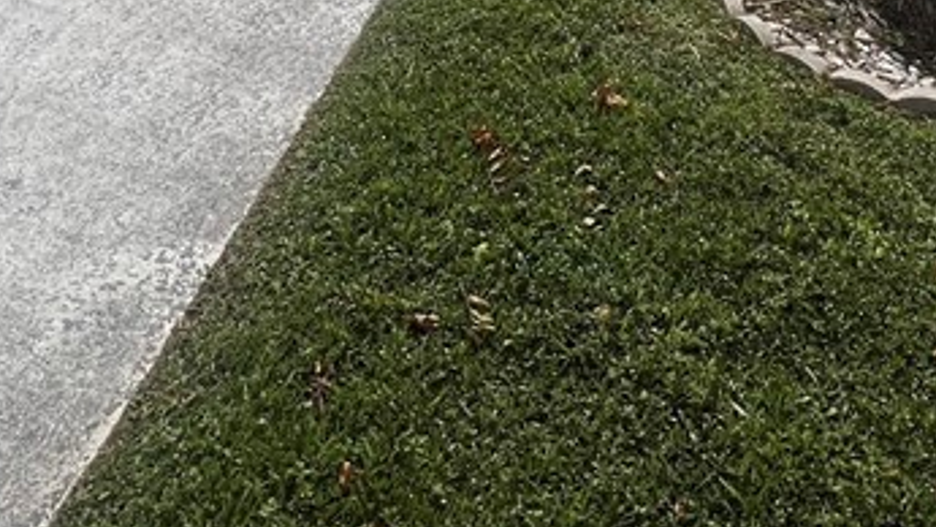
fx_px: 1042
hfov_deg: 47.7
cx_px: 610
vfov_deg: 19.3
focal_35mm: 42
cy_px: -478
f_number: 1.8
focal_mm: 1.57
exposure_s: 1/5000
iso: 32
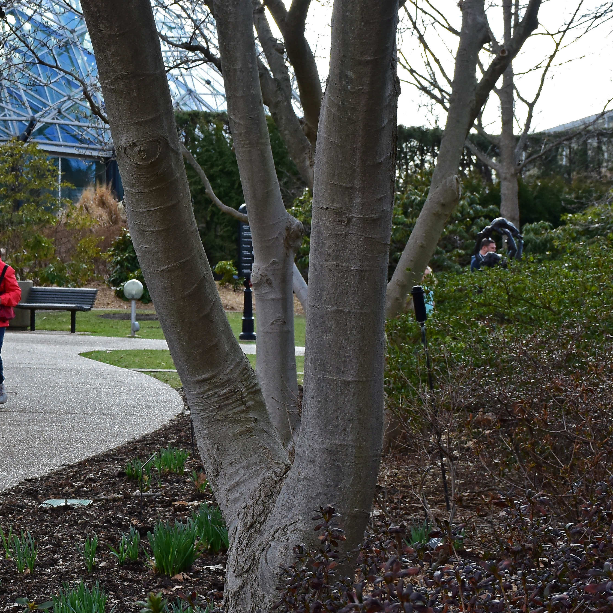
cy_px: 308
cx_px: -19
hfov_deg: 14.4
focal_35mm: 119
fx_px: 2387
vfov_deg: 14.6
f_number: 8
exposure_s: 1/400
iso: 560
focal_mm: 35
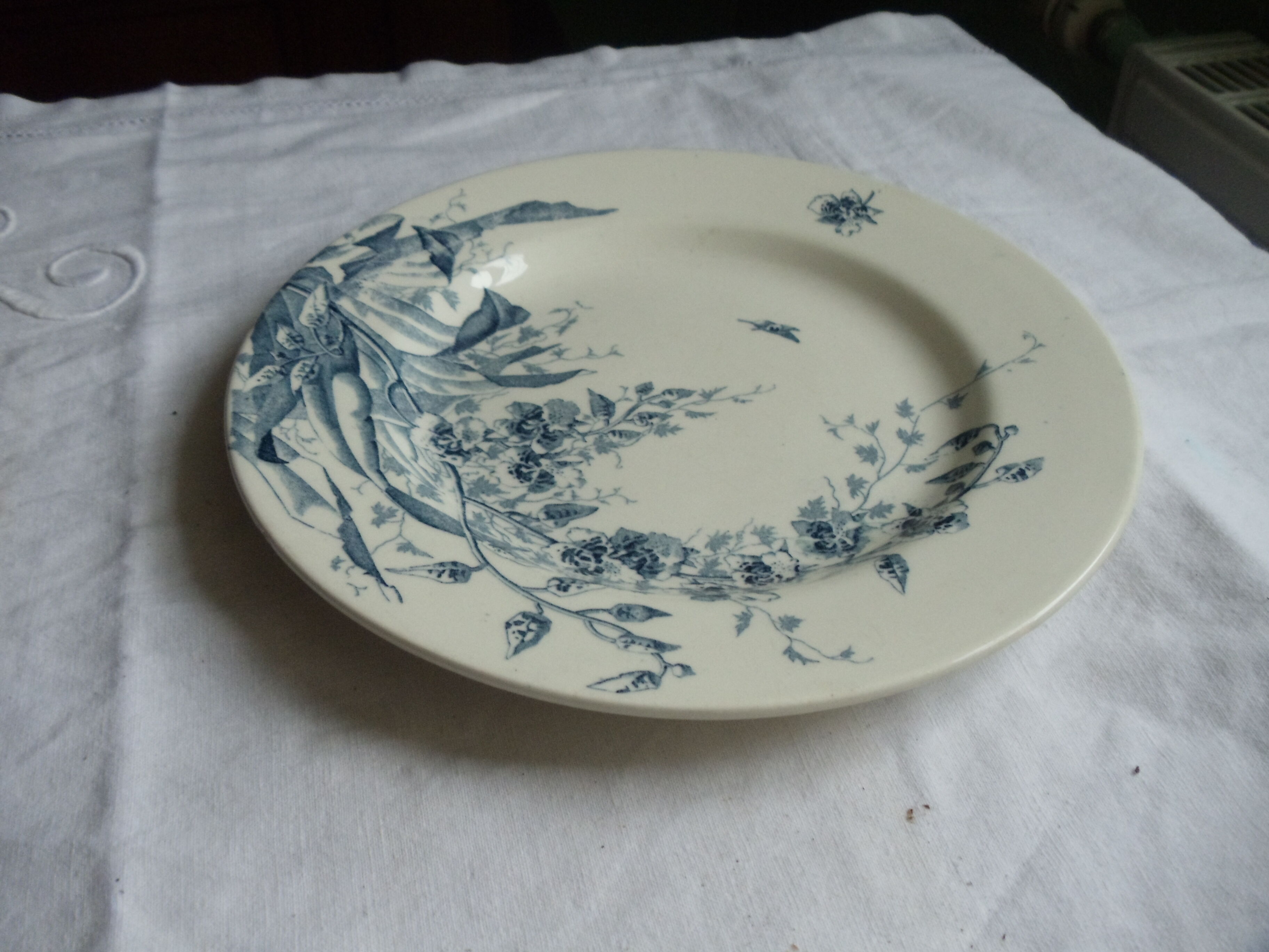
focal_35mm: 44
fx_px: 1613
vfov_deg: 32.9
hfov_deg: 42.9
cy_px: 476
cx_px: 634
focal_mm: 6
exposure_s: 1/30
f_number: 3.5
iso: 400
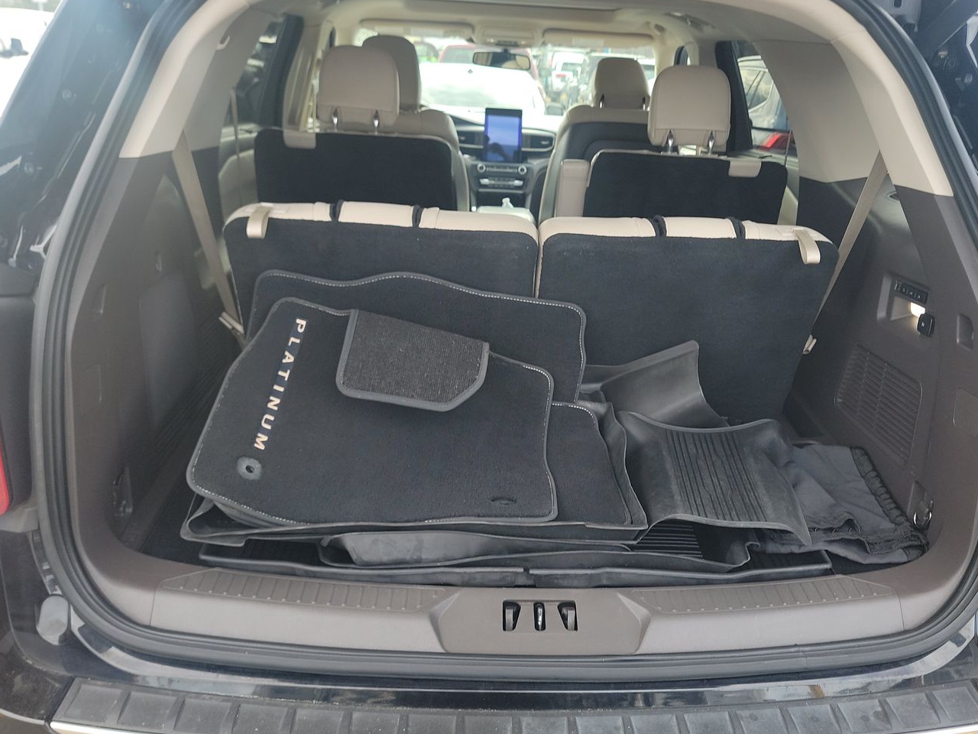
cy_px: 378
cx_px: 522
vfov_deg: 46.8
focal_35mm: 30
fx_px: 848
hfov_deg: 59.9
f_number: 1.8
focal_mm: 6.7
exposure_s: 1/59
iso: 50
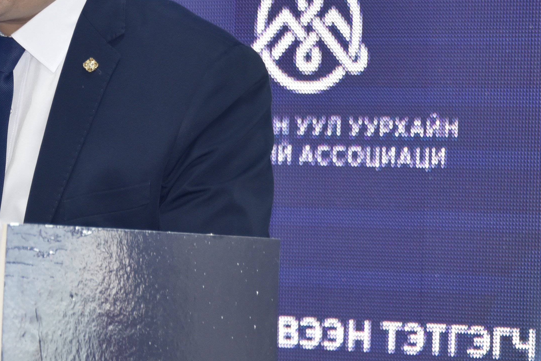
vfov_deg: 3.4
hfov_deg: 5.1
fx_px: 6058
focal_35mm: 403
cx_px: -35
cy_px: -24
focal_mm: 145
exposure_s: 1/80
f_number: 5.6
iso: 800
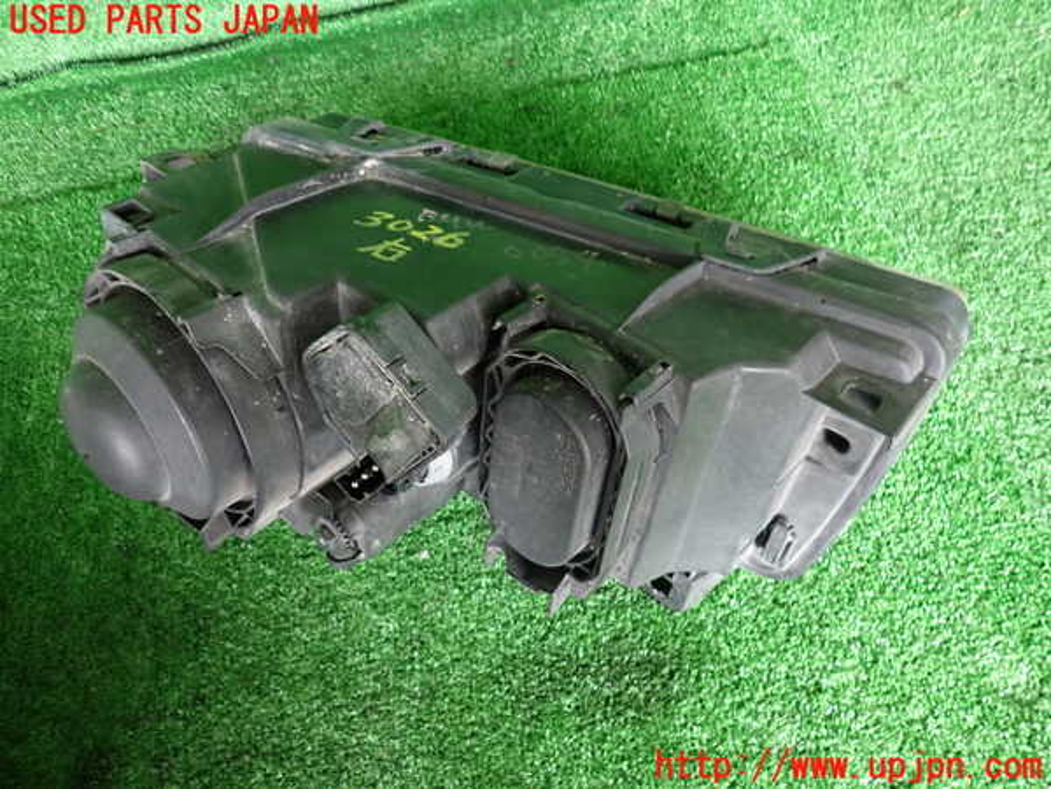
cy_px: 394
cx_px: 526
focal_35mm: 25
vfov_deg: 54.9
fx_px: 759
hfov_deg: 69.4
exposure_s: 1/30
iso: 250
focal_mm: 4.5
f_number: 2
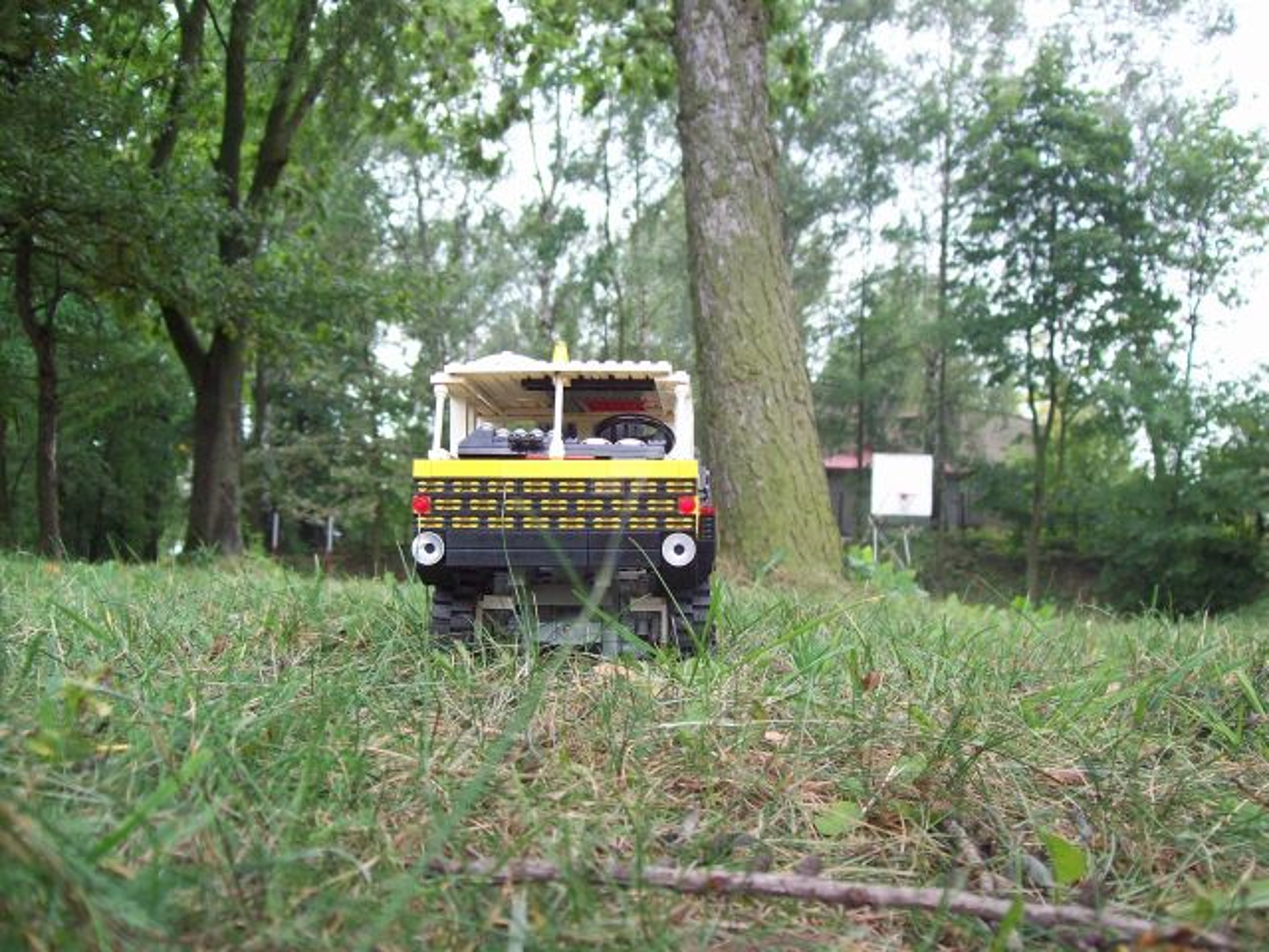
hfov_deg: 51.4
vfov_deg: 39.7
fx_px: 1320
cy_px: 476
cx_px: 634
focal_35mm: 36
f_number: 2.7
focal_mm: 6
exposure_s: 1/141
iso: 80
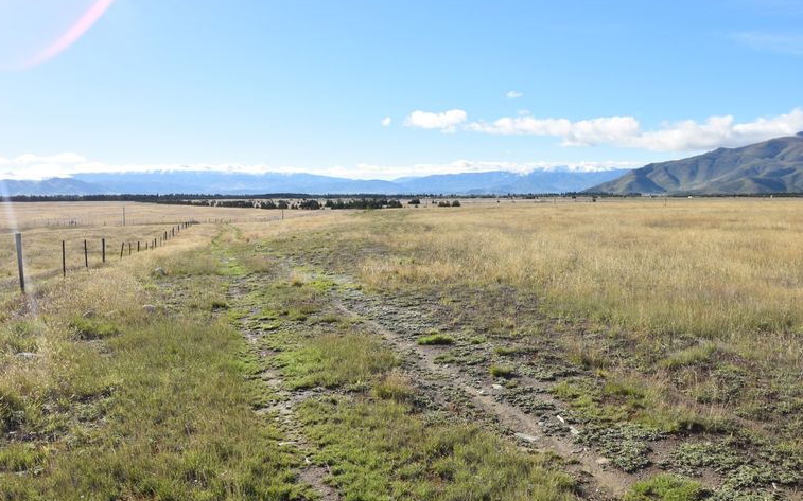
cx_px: 398
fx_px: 678
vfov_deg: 40.6
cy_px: 250
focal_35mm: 31
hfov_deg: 61.2
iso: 100
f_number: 11
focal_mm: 20
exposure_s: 1/200
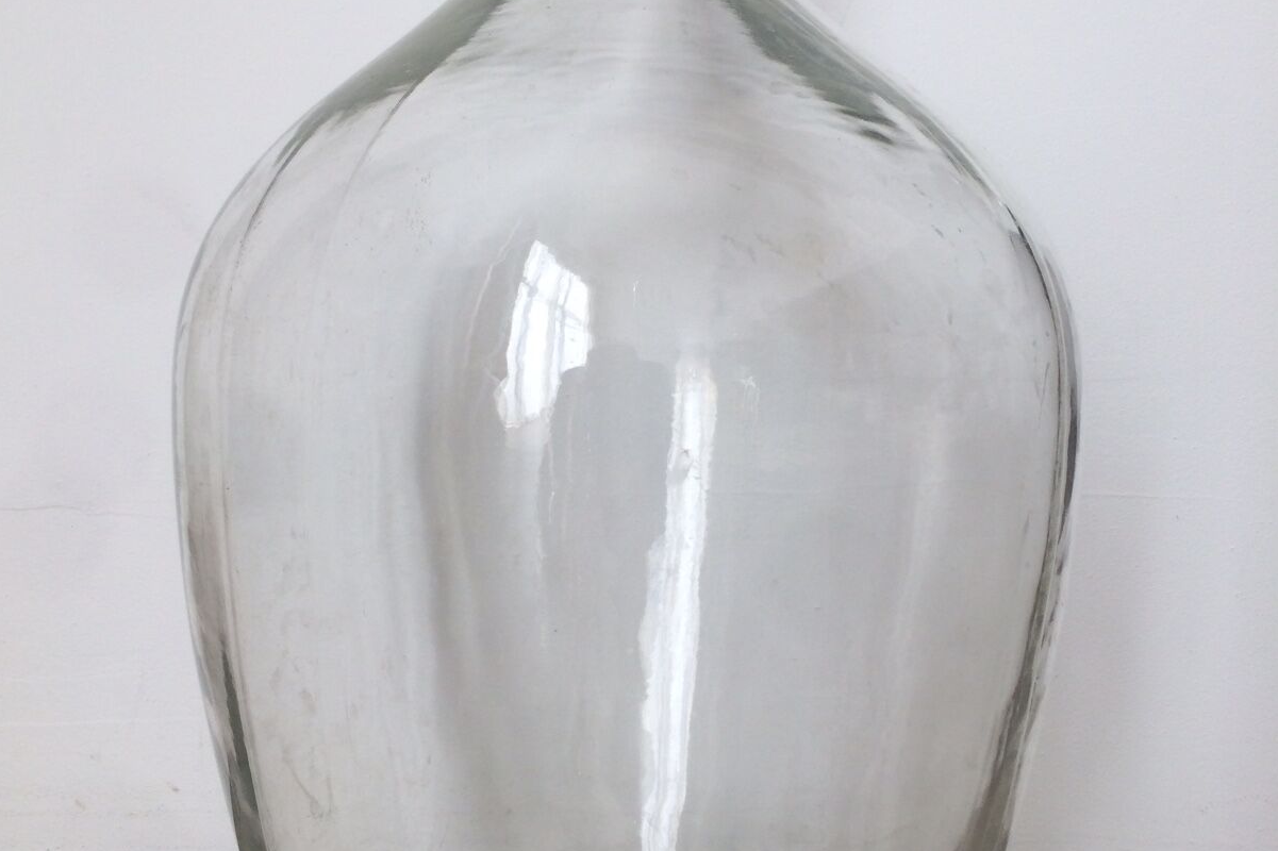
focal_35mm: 41
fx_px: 1455
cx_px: 629
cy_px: 420
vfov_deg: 32.6
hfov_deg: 47.4
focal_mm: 4.15
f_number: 2.2
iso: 32
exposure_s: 1/201
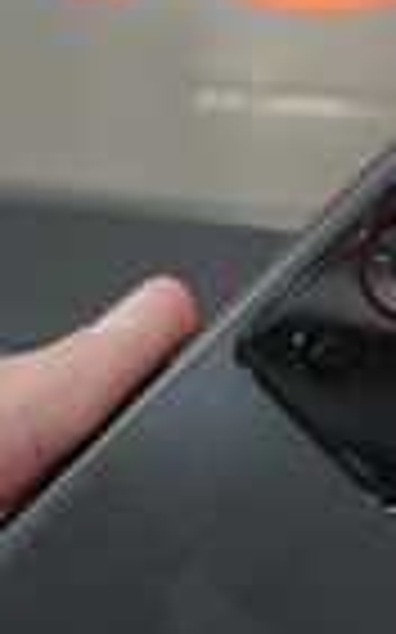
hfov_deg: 10.6
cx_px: 194
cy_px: 605
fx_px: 2143
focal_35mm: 124
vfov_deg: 16.6
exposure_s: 1/160
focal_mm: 28
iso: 4000
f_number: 6.3
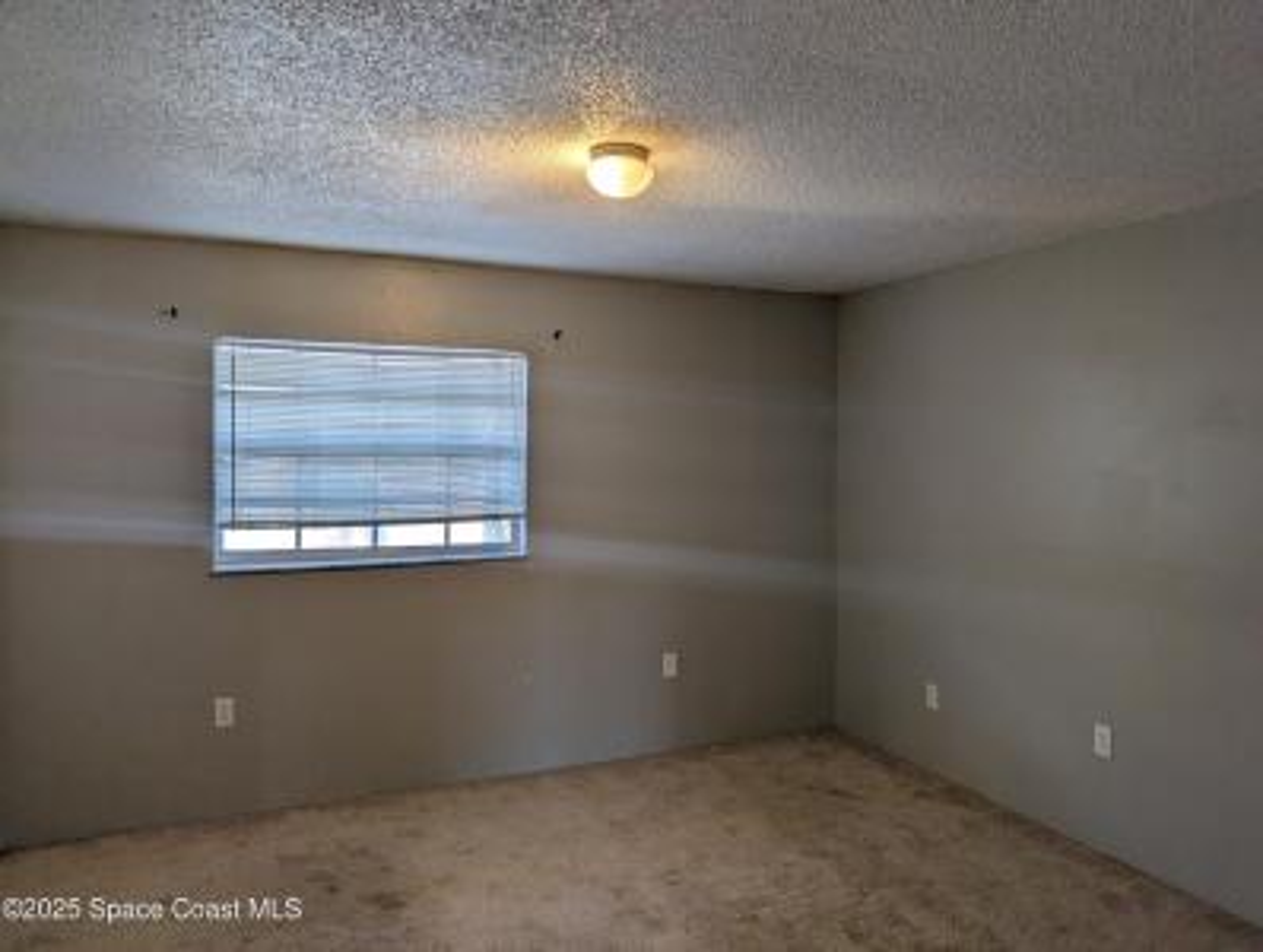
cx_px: 632
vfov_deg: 57.0
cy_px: 476
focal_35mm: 24
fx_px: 877
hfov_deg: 71.5
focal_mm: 6.9
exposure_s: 1/69.9
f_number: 1.68
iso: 21
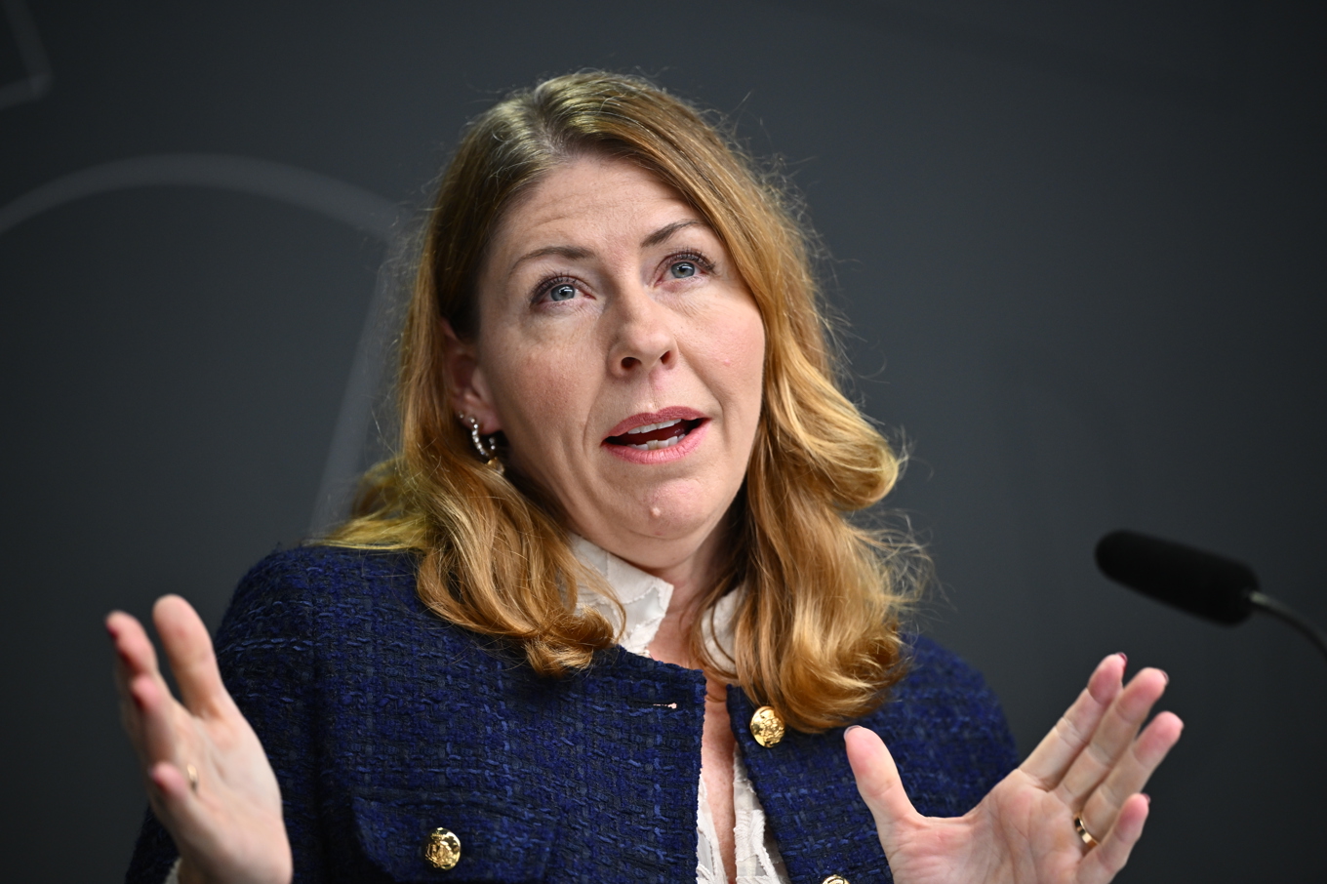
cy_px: 442
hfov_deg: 10.3
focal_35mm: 200
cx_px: 664
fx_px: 7370
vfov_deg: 6.9
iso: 800
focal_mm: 200
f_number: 2.8
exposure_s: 1/250
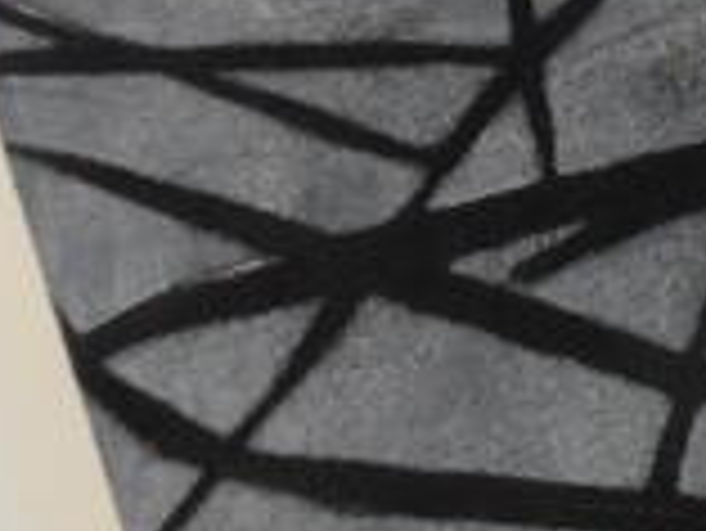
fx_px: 1408
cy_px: -94
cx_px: 598
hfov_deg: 27.4
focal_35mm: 69
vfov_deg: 20.1
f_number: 3.2
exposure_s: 1/30
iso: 480
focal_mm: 4
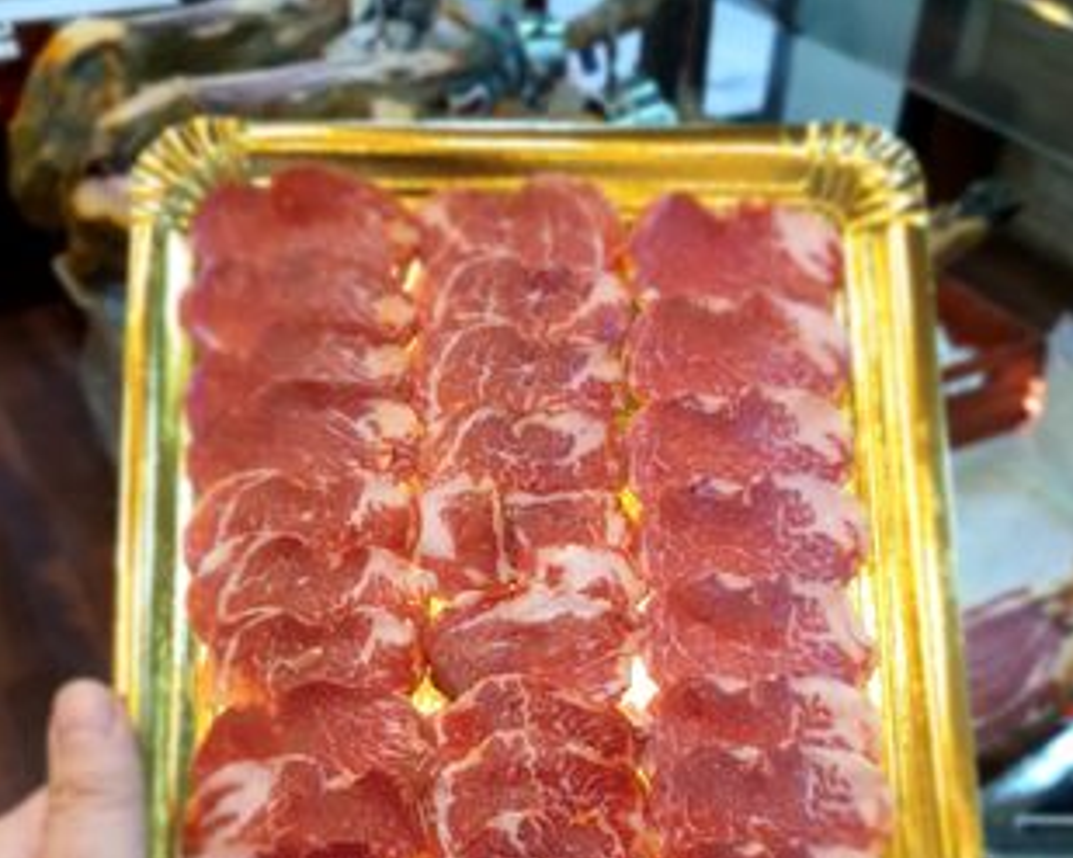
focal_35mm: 35
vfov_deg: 41.2
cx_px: 549
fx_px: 1111
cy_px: 622
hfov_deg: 51.5
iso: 125
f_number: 1.7
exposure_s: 1/60
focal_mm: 4.32
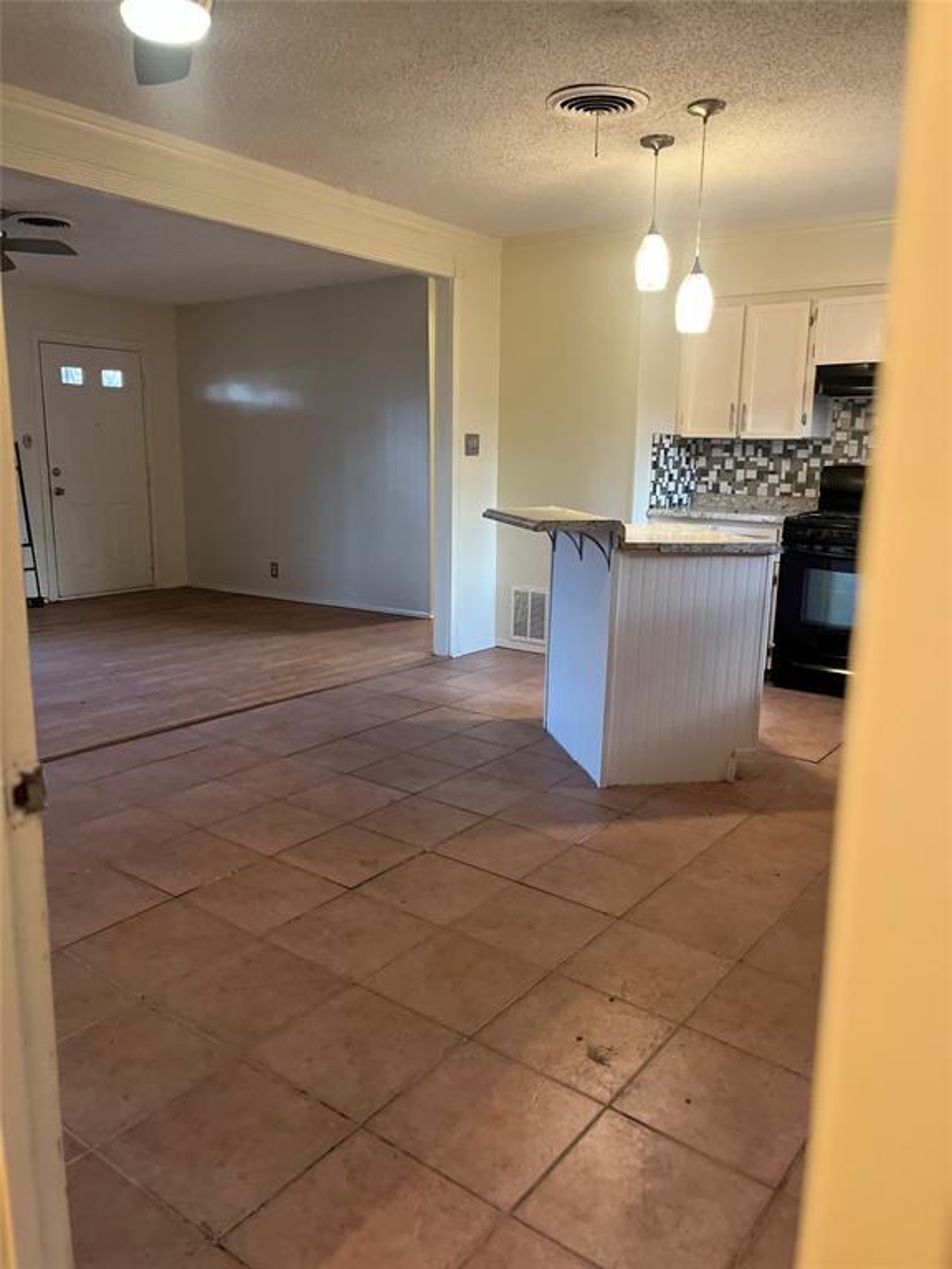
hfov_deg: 53.1
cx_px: 476
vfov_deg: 67.3
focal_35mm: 26
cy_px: 634
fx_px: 953
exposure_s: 1/60
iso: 400
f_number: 1.6
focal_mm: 5.1
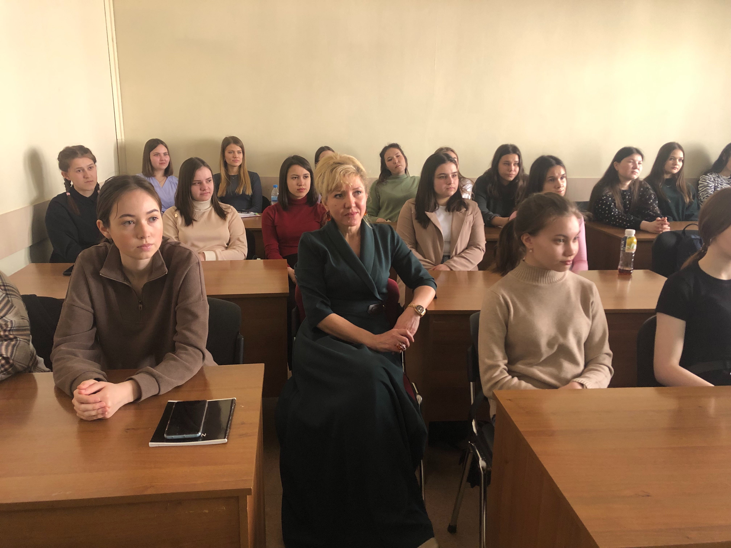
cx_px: 366
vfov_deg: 49.7
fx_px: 591
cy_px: 274
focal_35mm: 28
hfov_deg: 63.4
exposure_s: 1/15
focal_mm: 3.99
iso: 64
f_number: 1.8
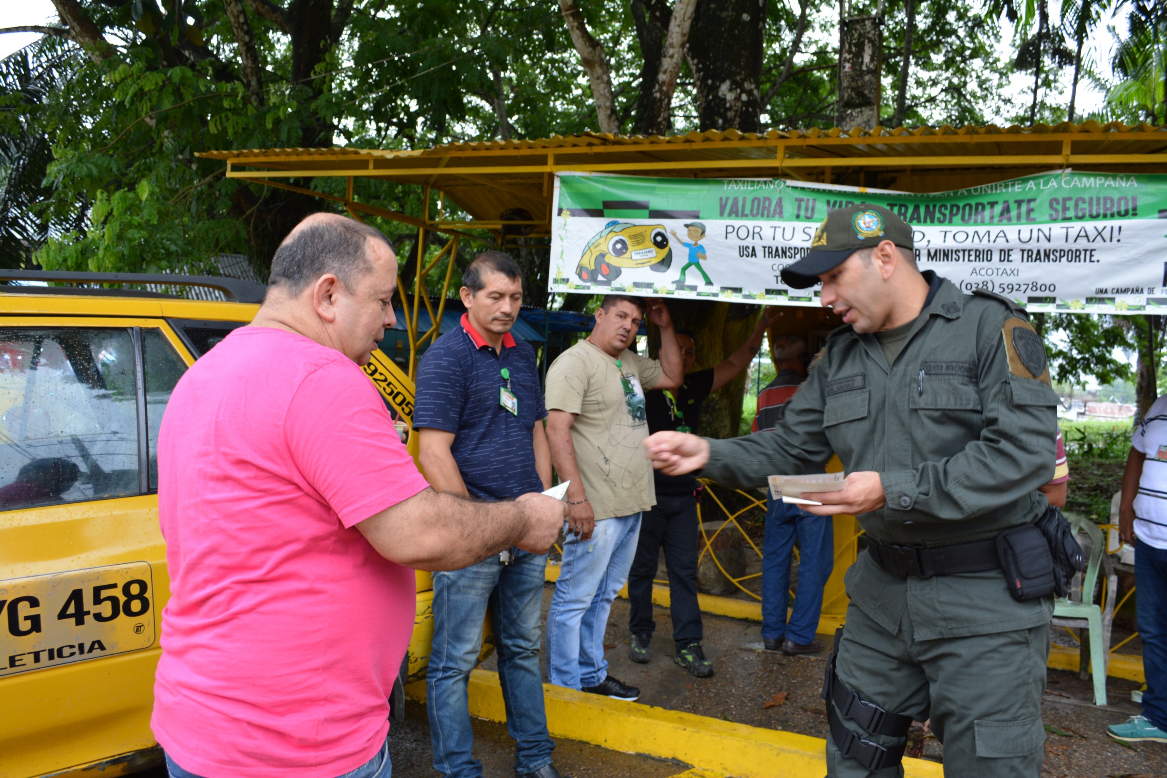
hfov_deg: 67.4
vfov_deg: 47.9
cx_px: 584
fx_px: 875
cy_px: 389
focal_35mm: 27
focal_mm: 18
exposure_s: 1/100
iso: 400
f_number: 5
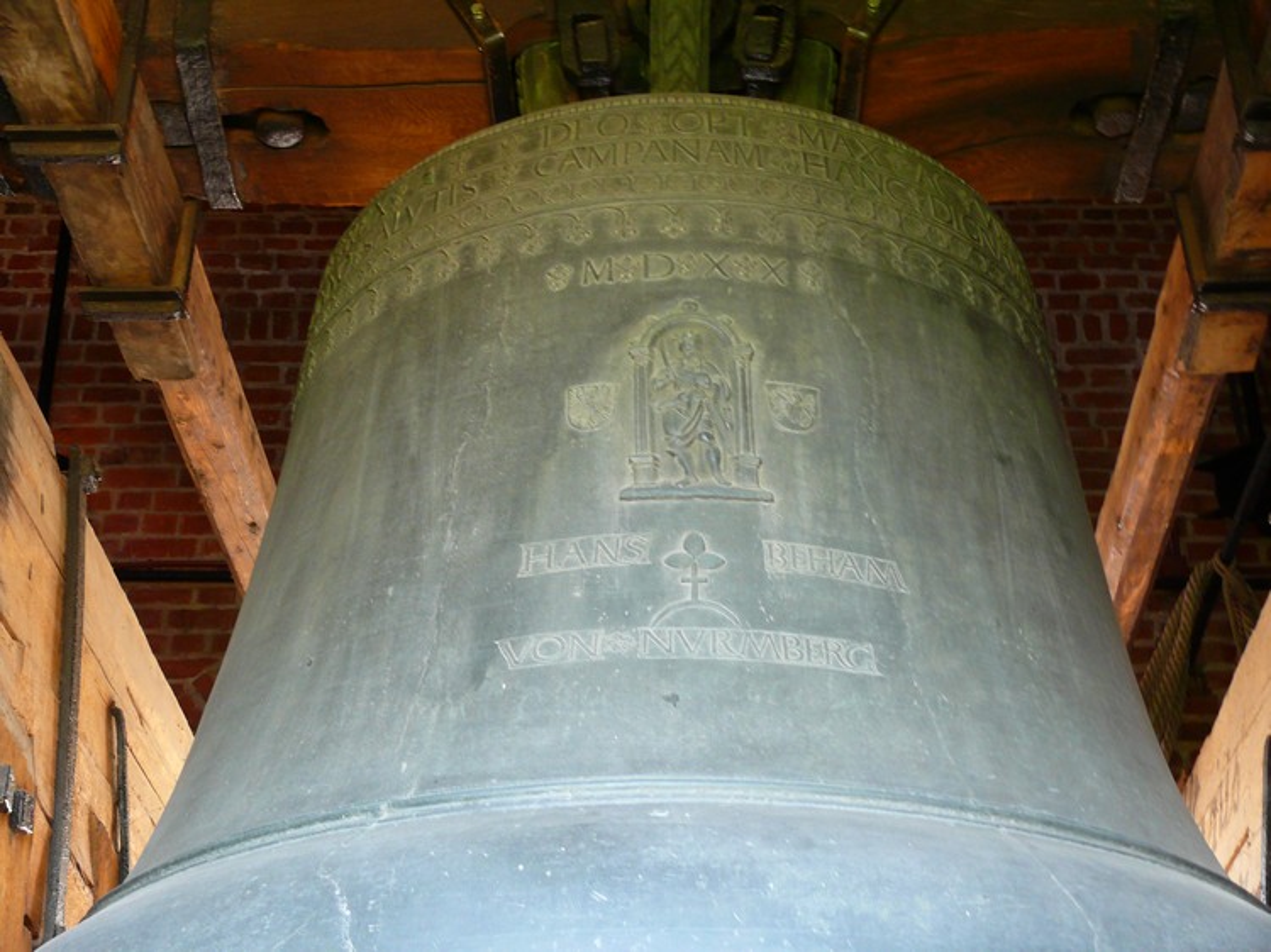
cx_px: 636
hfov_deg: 32.2
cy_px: 476
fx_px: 2202
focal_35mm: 60
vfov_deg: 24.4
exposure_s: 1/10
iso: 200
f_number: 3.2
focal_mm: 12.7
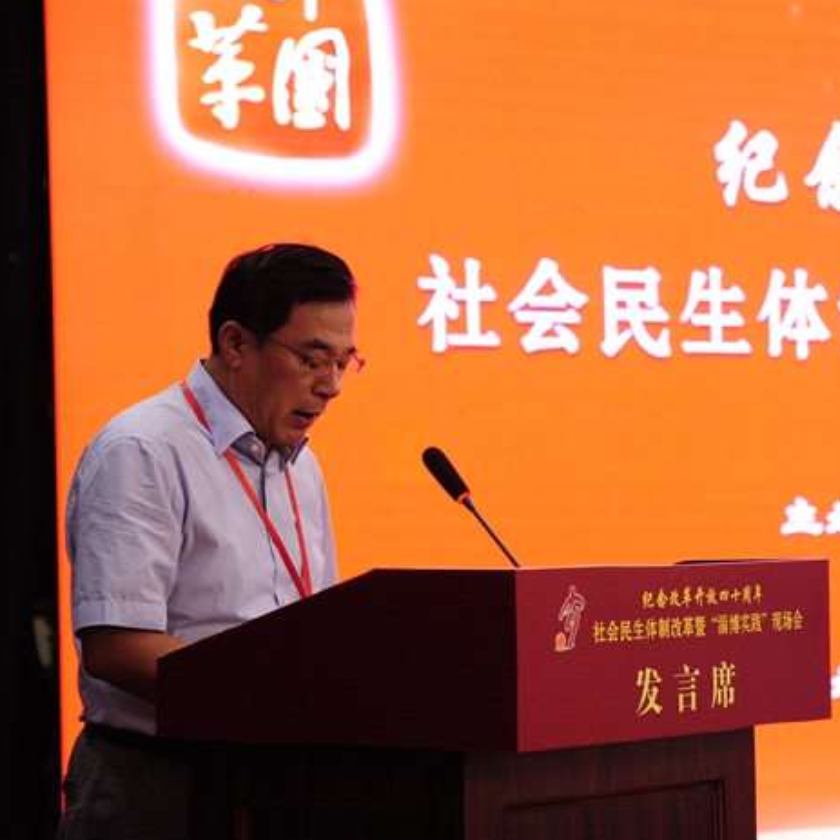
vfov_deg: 13.3
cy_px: 419
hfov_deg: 13.3
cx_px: 630
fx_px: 3596
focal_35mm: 131
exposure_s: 1/80
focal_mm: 102
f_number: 4
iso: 2500
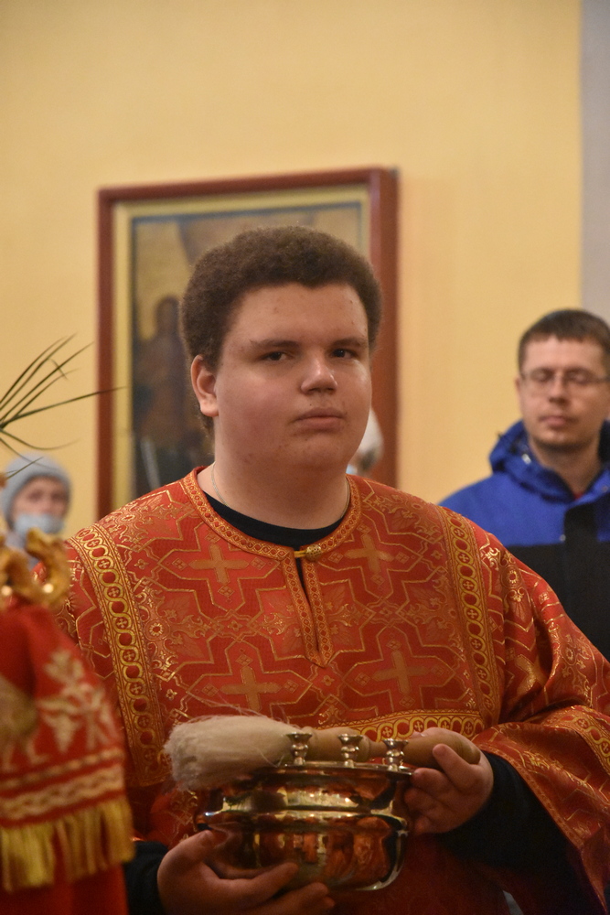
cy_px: 458
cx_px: 305
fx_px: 3049
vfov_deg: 17.1
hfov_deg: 11.4
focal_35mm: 120
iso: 10000
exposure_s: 1/125
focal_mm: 80
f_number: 4
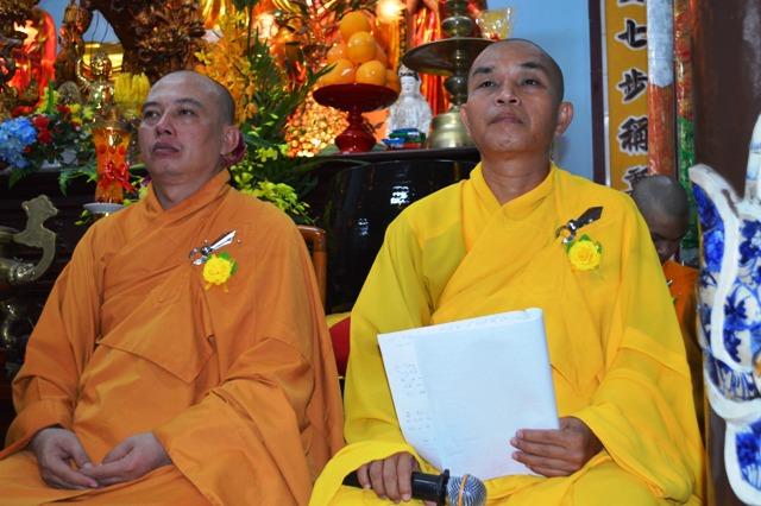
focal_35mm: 51
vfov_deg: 26.5
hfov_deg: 38.9
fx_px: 1077
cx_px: 380
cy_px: 253
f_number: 5
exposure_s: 1/60
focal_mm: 34
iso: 1000
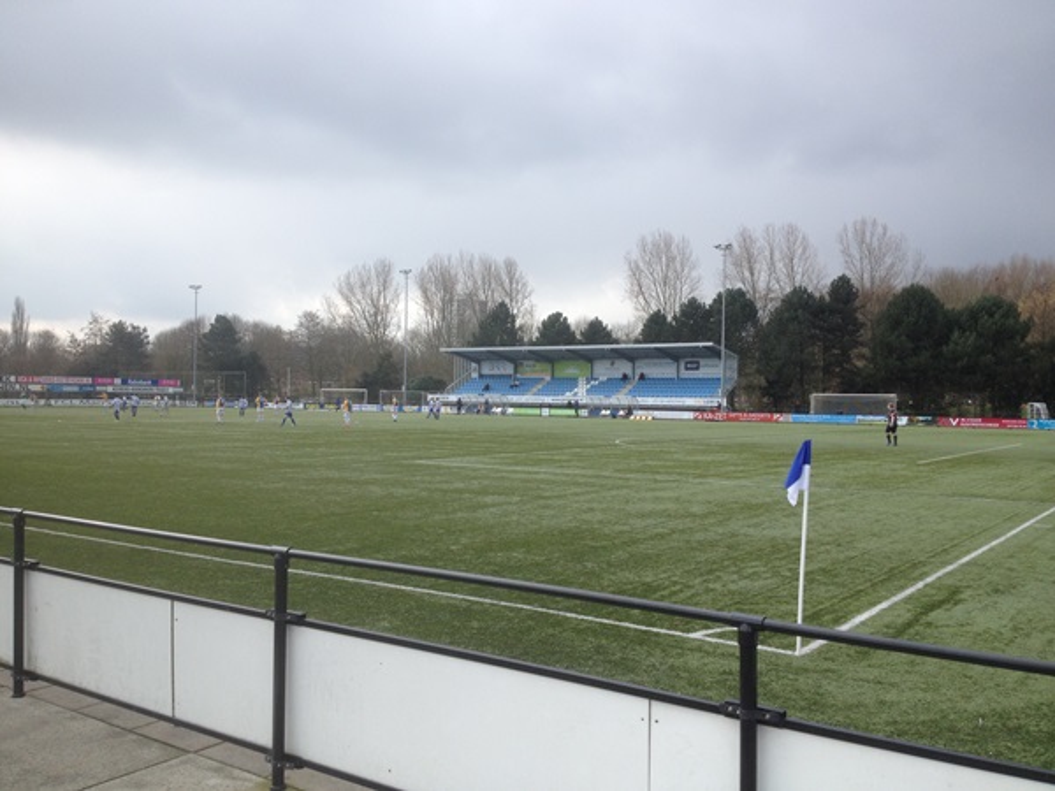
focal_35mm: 35
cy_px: 396
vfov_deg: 40.7
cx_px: 528
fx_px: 1067
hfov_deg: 52.6
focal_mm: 4.28
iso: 50
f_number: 2.4
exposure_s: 1/756
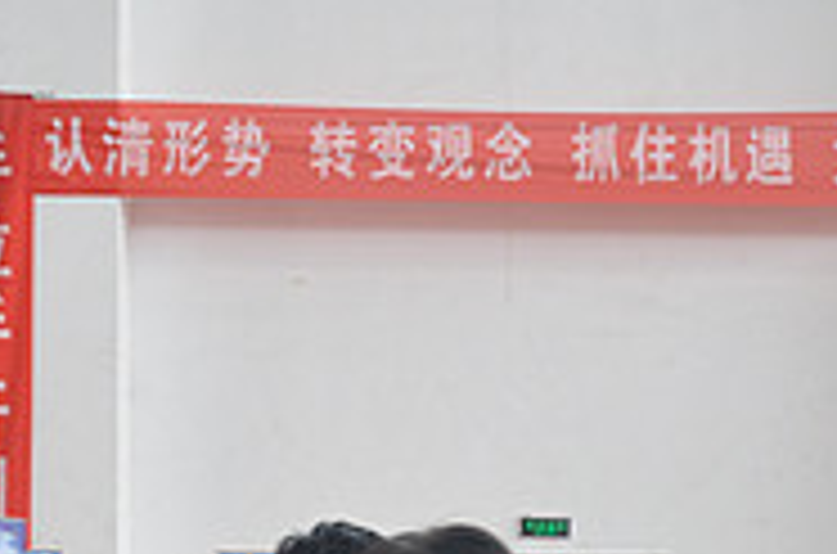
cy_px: 579
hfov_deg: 19.5
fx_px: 2435
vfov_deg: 12.8
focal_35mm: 105
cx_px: 540
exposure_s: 1/20
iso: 400
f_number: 4.5
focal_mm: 26
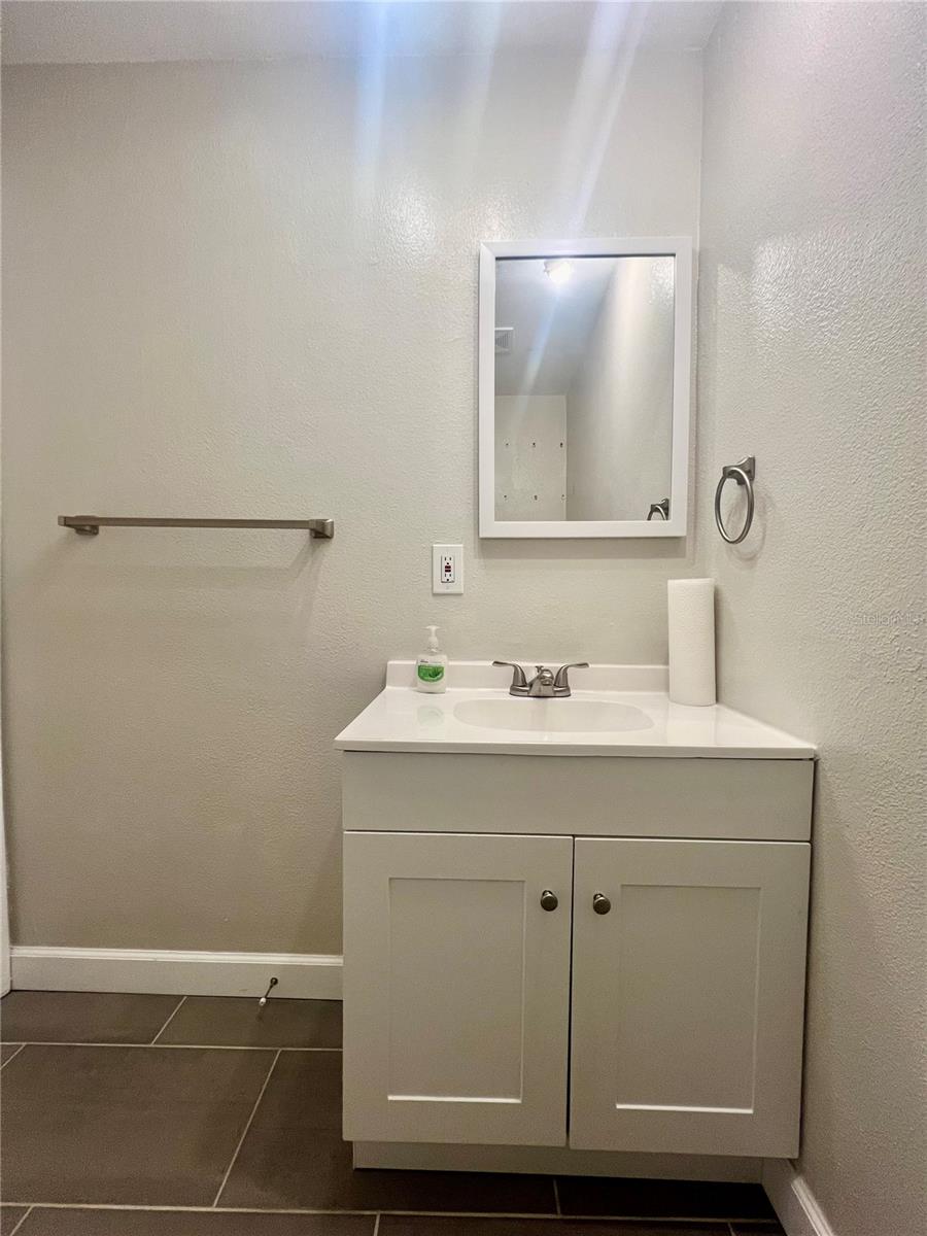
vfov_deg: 106.2
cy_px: 618
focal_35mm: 13
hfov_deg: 89.9
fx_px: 464
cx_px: 464
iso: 160
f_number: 1.8
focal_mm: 1.57
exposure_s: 1/120
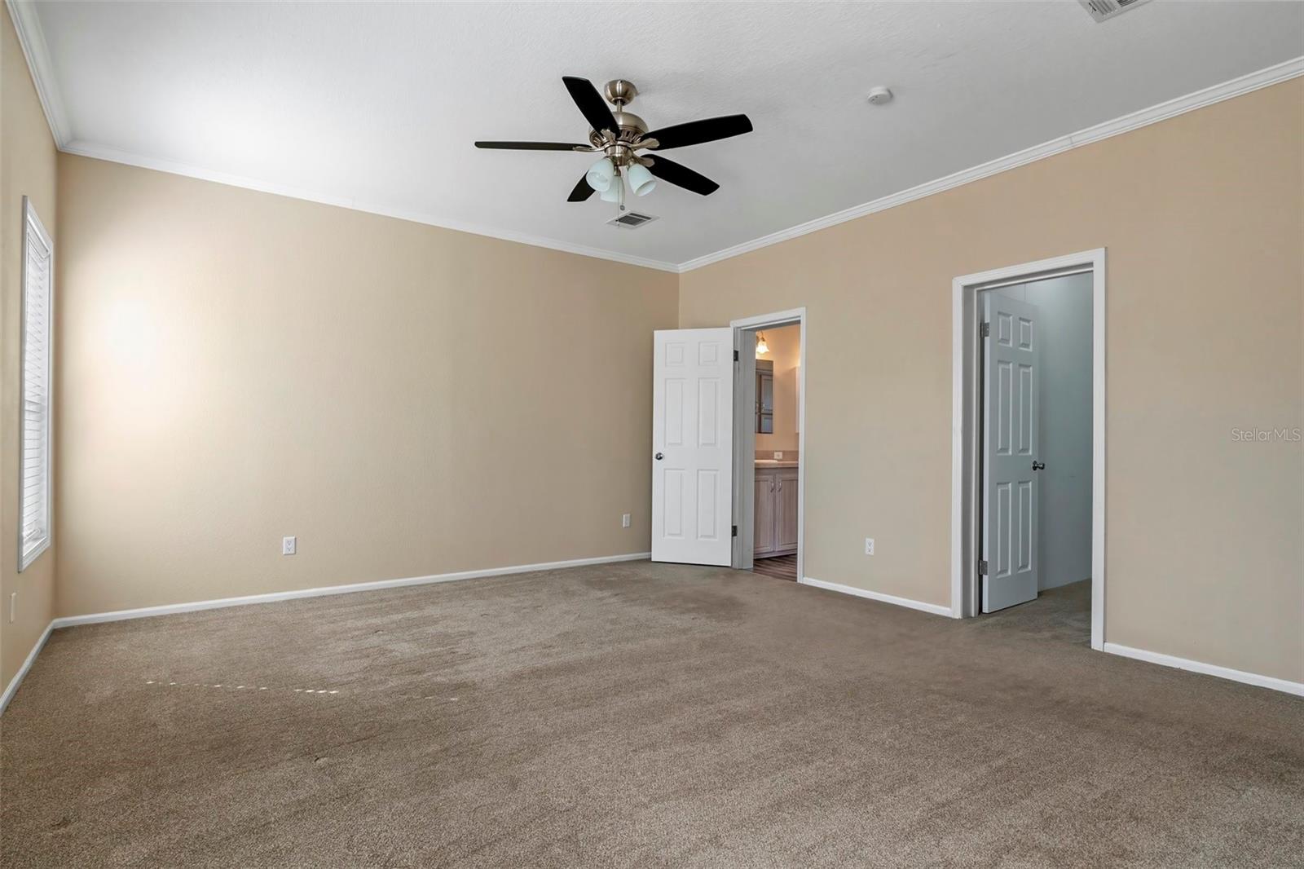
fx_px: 652
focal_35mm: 18
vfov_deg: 67.4
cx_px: 652
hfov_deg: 90.0
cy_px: 434
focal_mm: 12
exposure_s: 1/15
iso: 1000
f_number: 8
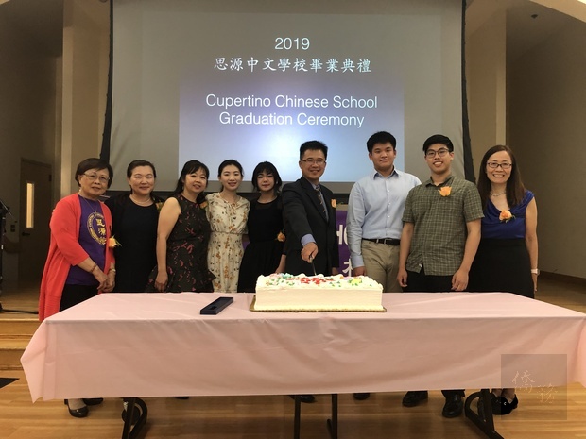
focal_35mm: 28
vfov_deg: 49.7
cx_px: 293
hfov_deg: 63.4
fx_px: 474
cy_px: 220
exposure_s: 1/15
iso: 80
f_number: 1.8
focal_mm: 4
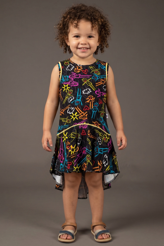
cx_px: 82
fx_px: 240
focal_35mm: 35
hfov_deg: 37.8
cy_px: 123
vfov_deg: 54.5
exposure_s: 1/160
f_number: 9
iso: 200
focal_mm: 35
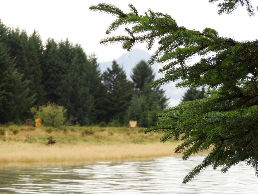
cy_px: 97
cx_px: 129
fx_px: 1342
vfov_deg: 8.2
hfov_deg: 11.0
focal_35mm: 180
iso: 100
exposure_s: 1/160
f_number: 5.3
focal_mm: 32.2
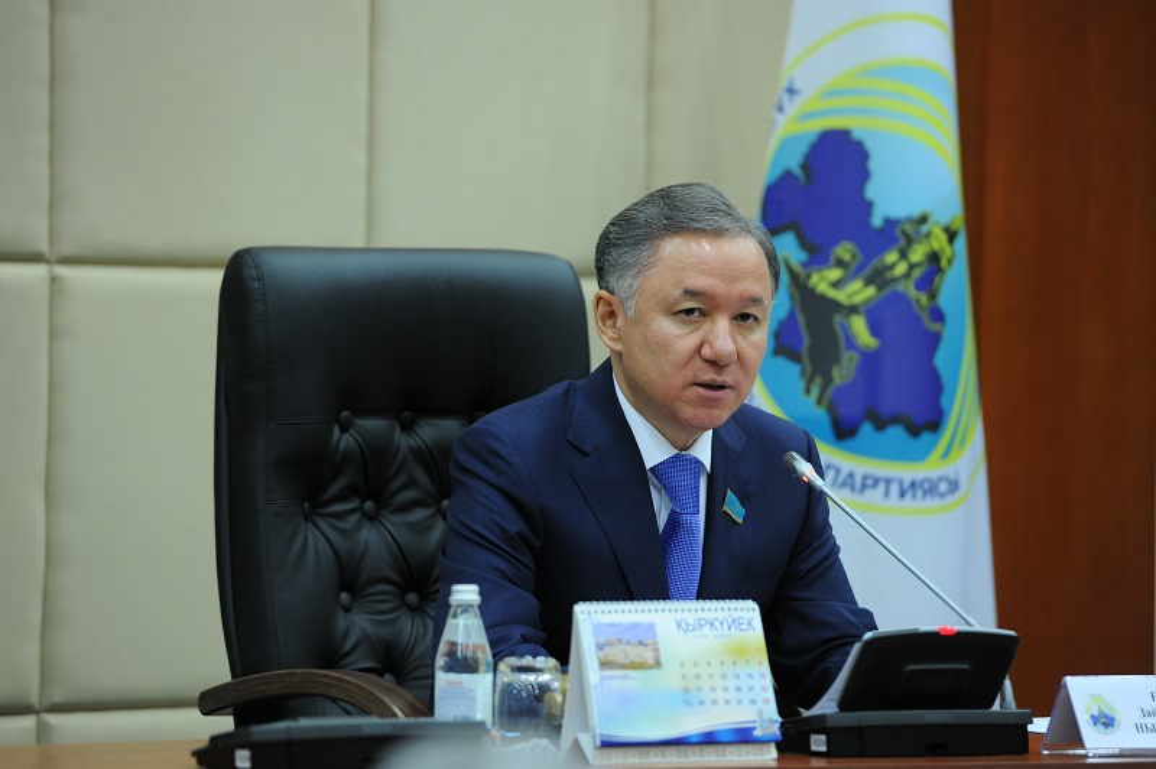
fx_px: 6417
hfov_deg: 10.3
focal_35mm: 200
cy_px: 384
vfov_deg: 6.9
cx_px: 578
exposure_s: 1/60
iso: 1600
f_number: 4
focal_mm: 200
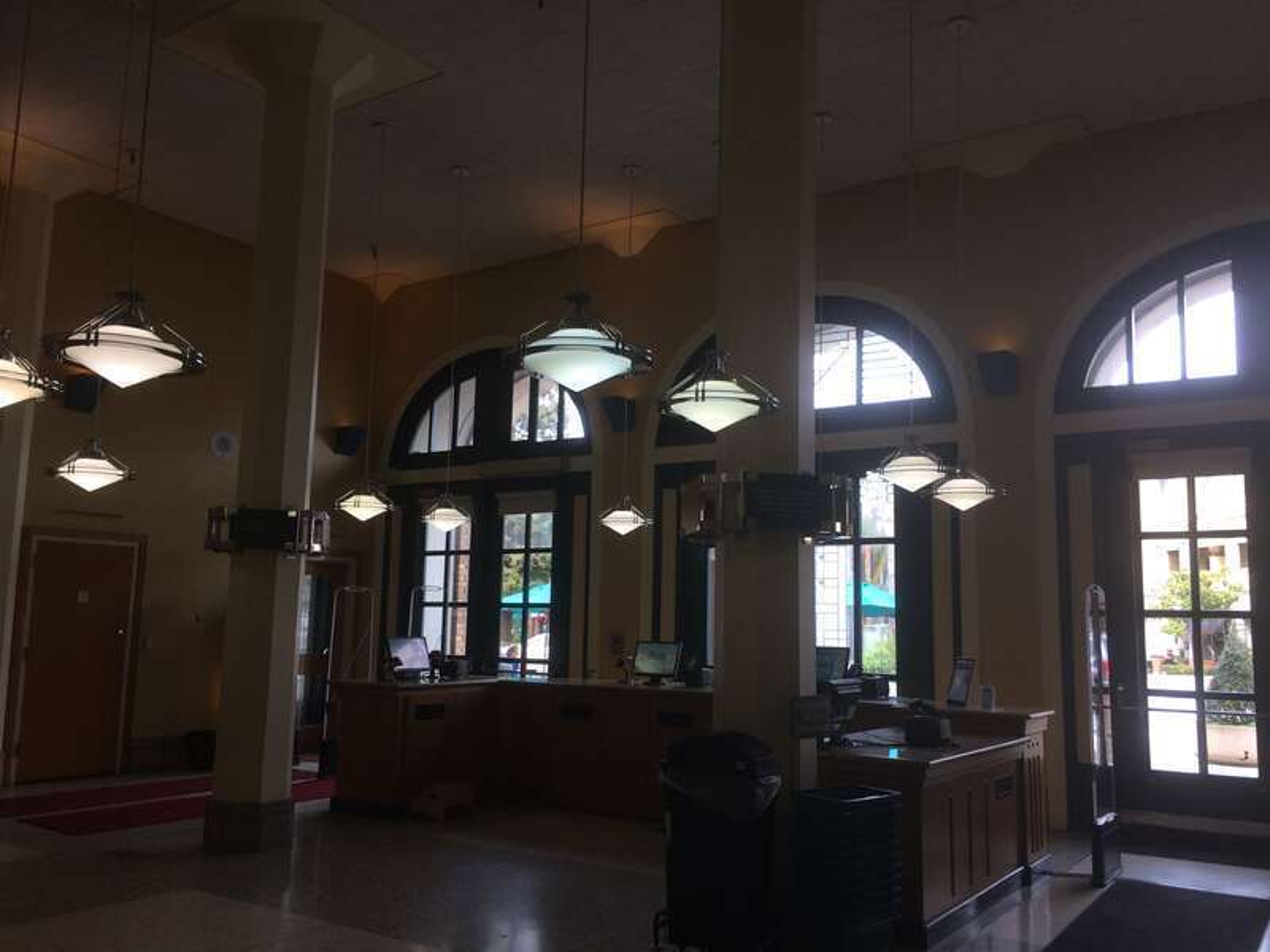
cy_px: 476
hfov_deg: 61.7
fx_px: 1064
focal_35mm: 29
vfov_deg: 48.2
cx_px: 635
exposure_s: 1/120
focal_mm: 4.15
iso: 40
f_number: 2.2
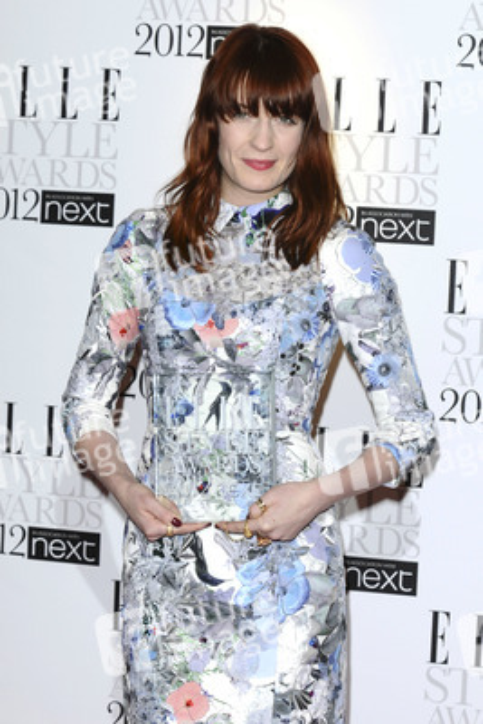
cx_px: 242
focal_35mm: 129
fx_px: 2594
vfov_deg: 15.9
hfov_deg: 10.6
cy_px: 362
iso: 320
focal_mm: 86
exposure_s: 1/200
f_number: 5
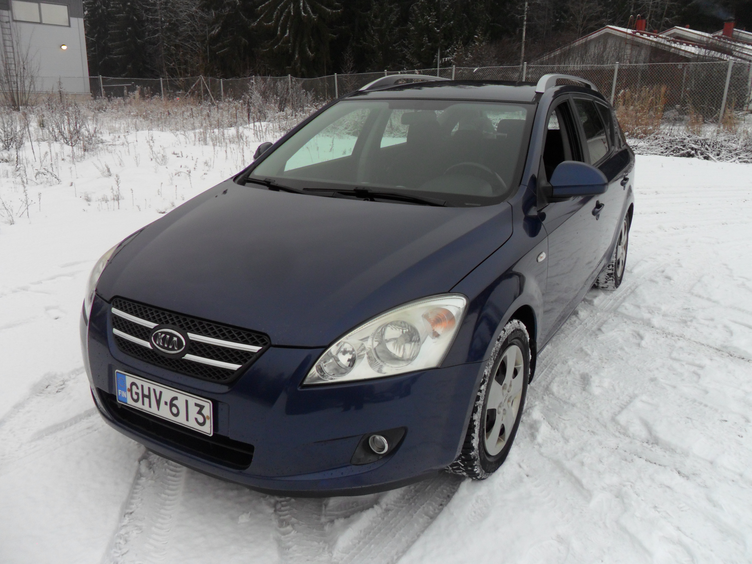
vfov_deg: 51.4
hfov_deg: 65.3
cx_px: 376
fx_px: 587
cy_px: 282
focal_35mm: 27
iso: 80
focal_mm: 4.9
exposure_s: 1/125
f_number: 3.5
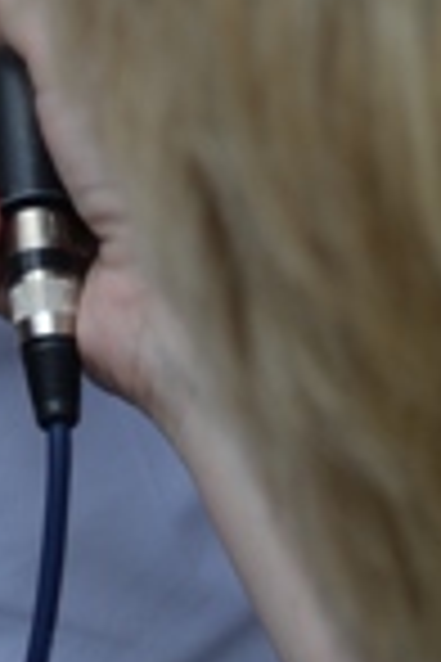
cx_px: -362
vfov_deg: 7.6
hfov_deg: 5.2
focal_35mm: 261
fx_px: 4795
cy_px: -540
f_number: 7.1
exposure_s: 1/200
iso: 100
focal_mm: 40
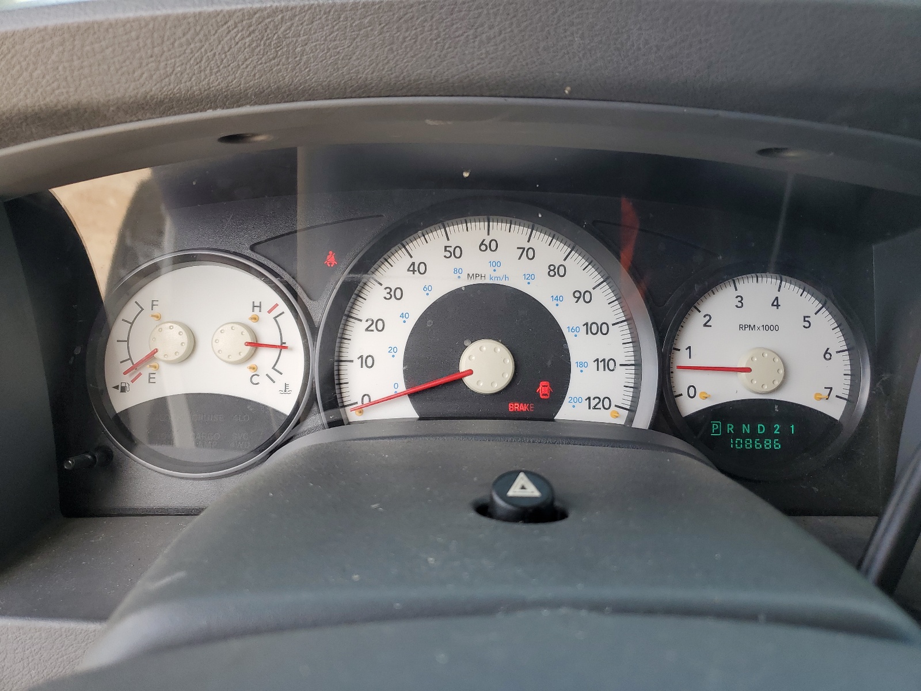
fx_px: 692
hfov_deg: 67.3
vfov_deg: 53.1
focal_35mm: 26
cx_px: 460
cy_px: 346
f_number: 1.5
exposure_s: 1/227
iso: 50
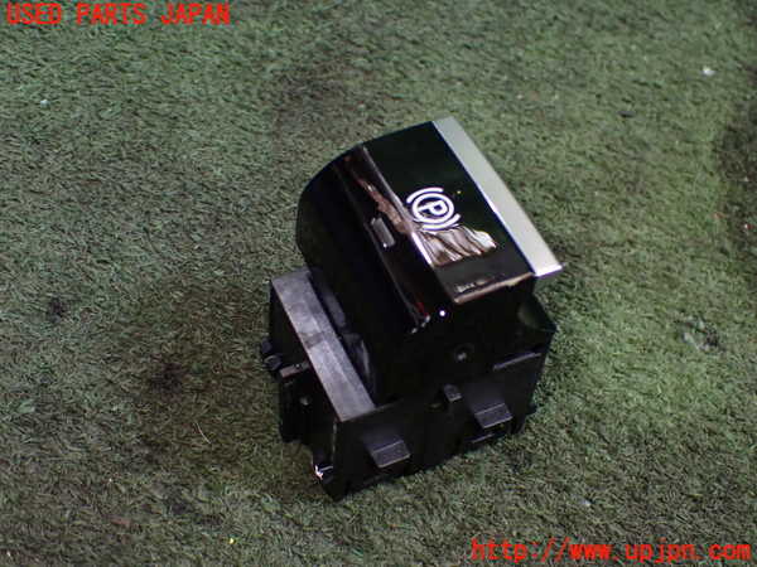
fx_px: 1028
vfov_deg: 30.9
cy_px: 284
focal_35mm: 47
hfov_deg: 40.4
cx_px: 378
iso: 800
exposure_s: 1/60
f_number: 3.1
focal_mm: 8.4
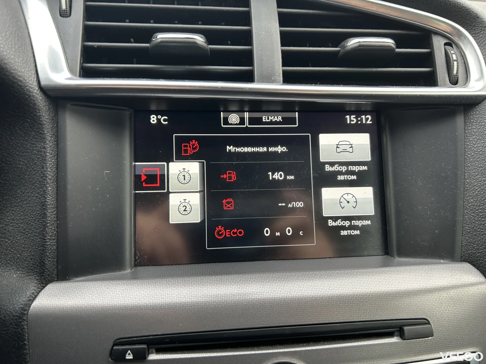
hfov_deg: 67.3
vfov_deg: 53.1
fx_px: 365
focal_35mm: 26
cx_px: 243
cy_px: 182
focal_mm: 5.7
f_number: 1.5
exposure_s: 1/121
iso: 80
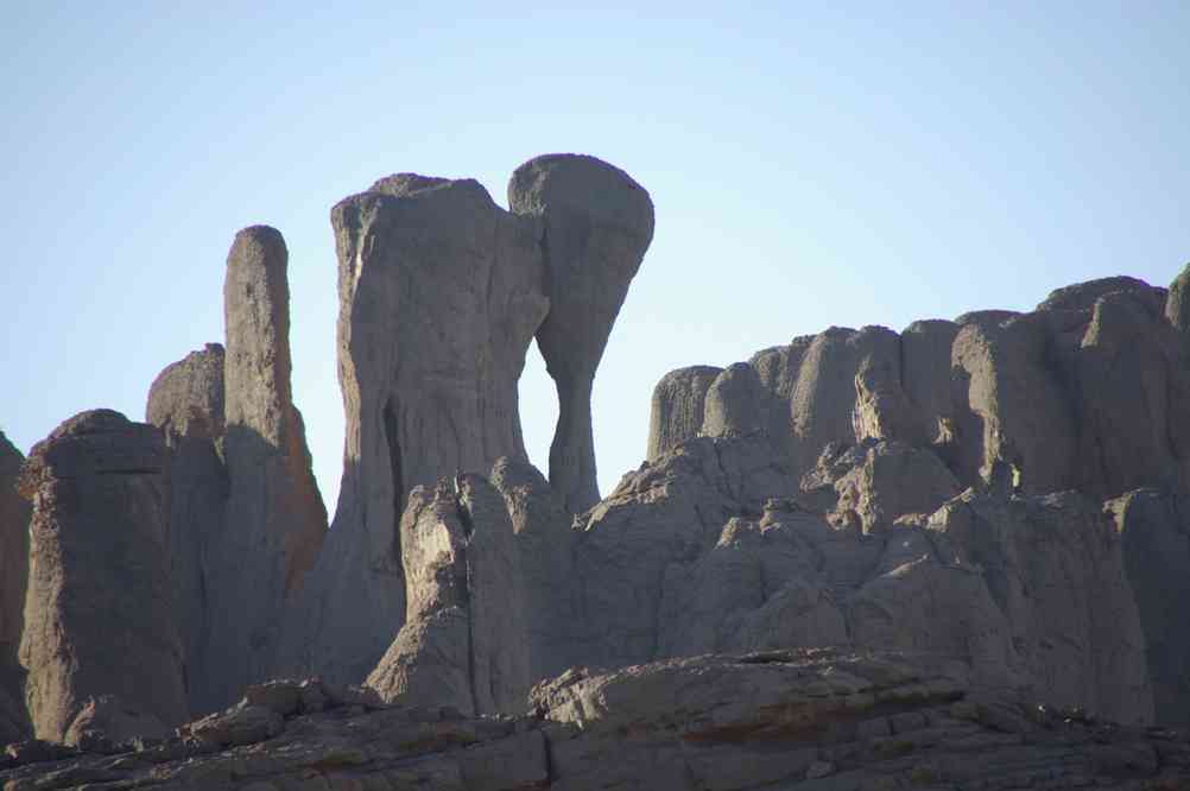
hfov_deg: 5.5
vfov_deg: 3.7
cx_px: 595
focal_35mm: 375
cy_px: 396
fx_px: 12383
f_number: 6.3
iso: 100
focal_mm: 249.9
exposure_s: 1/180
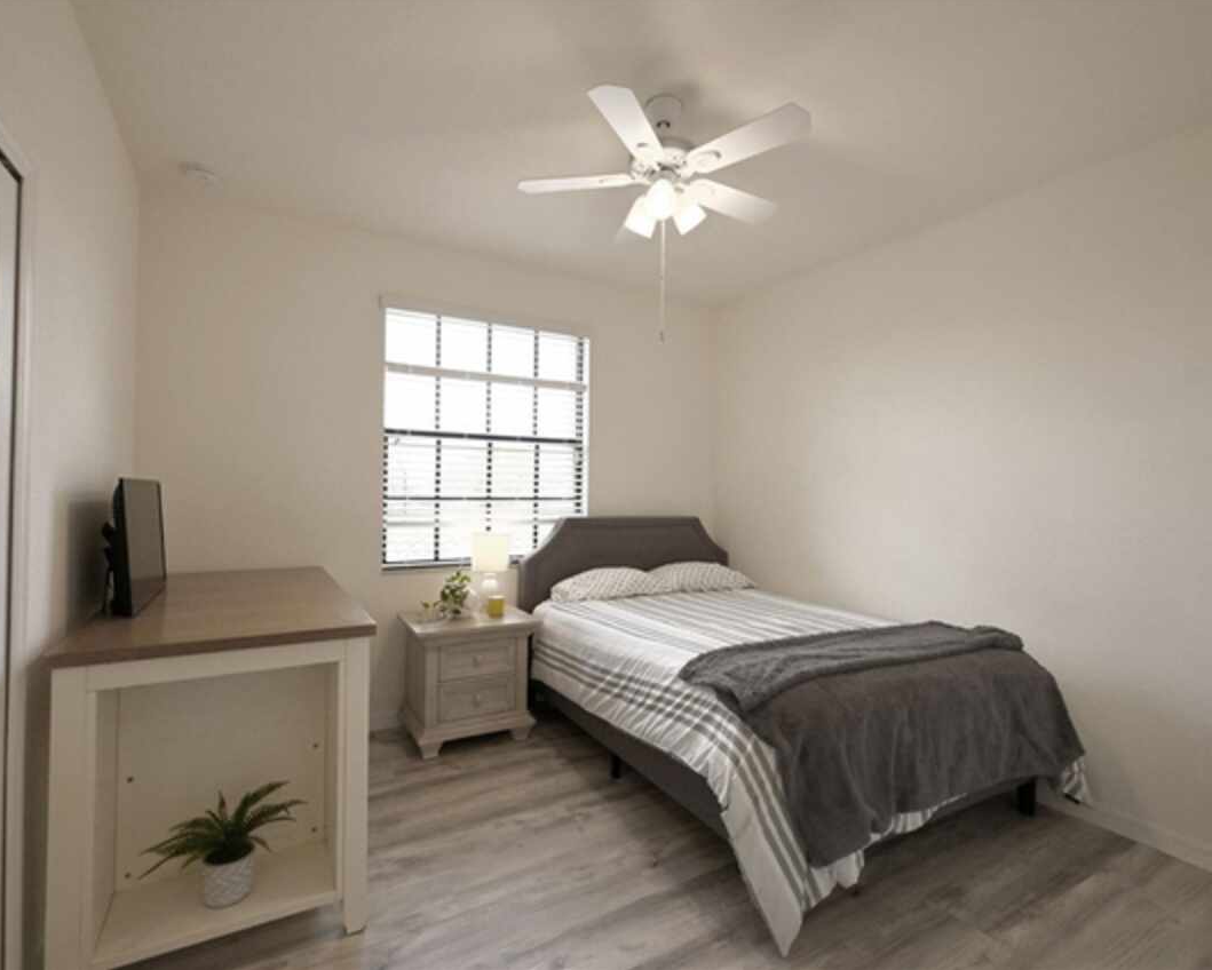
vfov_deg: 77.0
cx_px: 589
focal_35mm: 17
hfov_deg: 89.6
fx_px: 610
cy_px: 484
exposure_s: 1/125
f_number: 5.6
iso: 400
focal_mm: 15
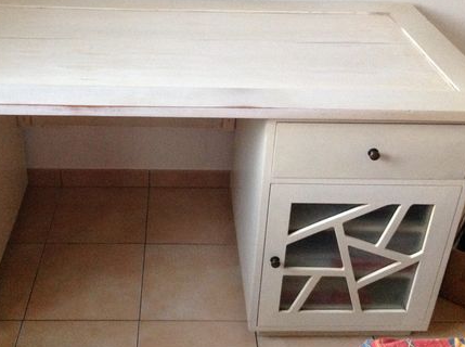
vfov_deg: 29.4
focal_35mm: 49
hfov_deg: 38.8
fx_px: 657
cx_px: 189
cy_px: 118
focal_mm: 4.28
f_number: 2.4
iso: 400
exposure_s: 1/15
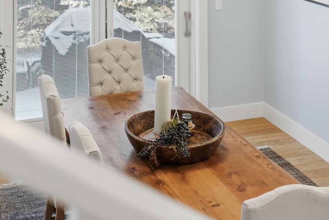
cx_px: 162
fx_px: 695
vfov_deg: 18.0
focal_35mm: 76
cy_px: 111
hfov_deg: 26.6
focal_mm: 70
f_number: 5
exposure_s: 1/400
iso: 1250
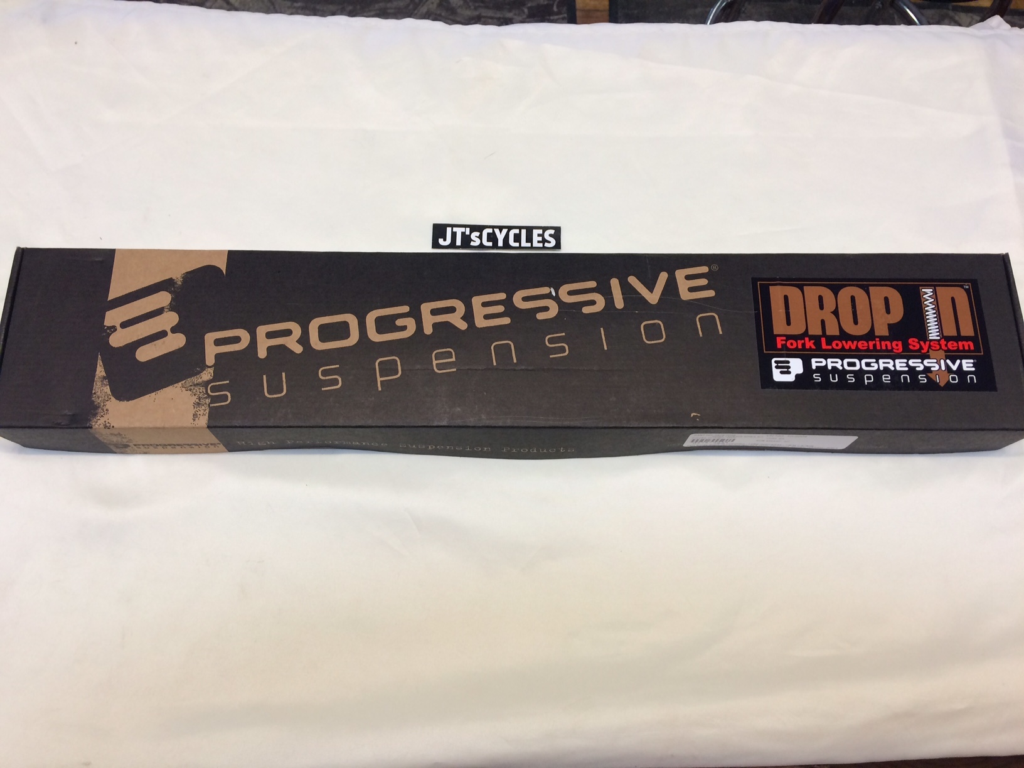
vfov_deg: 48.2
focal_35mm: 29
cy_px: 384
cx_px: 512
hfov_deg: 61.7
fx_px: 858
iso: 50
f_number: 2.2
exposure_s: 1/30
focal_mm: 4.15
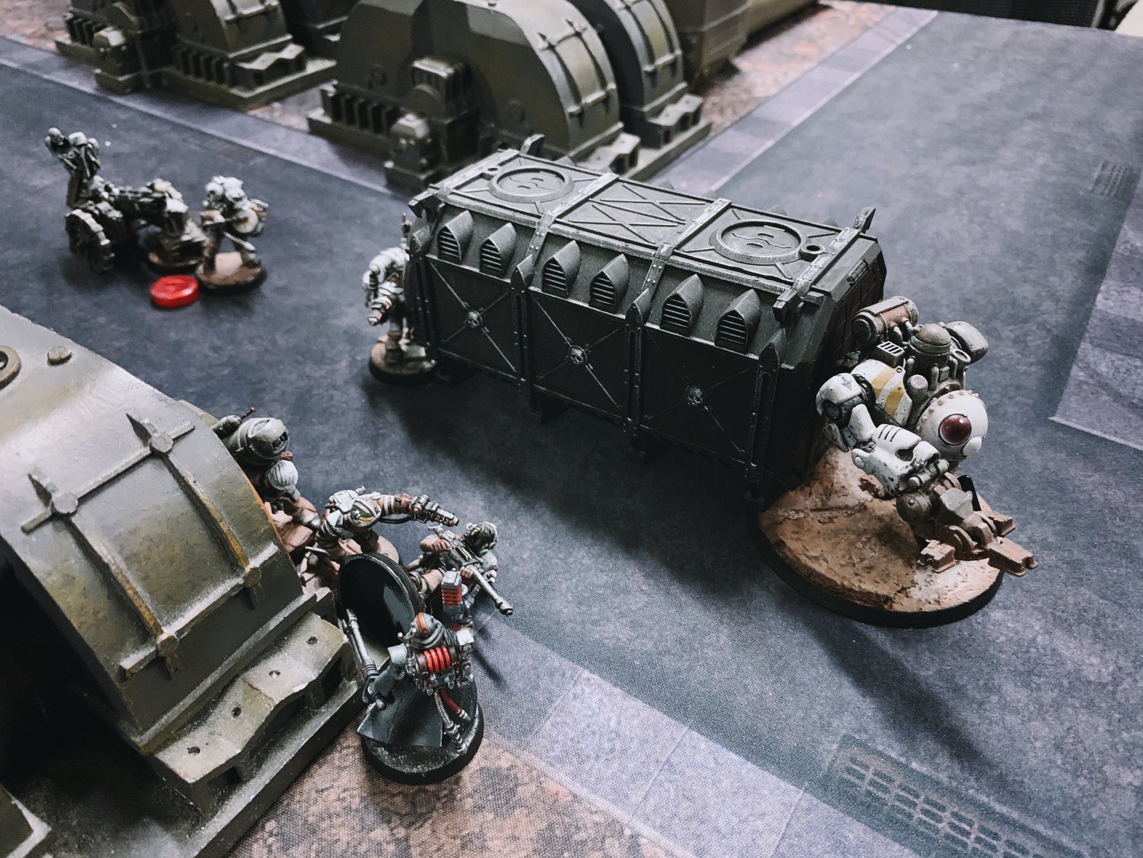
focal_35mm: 26
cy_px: 429
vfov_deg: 53.1
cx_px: 572
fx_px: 859
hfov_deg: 67.3
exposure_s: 1/31
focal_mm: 4.25
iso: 400
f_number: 1.8
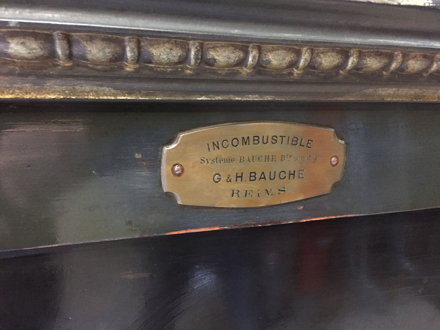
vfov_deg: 48.2
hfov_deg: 61.7
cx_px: 220
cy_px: 165
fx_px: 369
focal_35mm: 29
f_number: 2.2
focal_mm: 4.15
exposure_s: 1/17
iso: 320
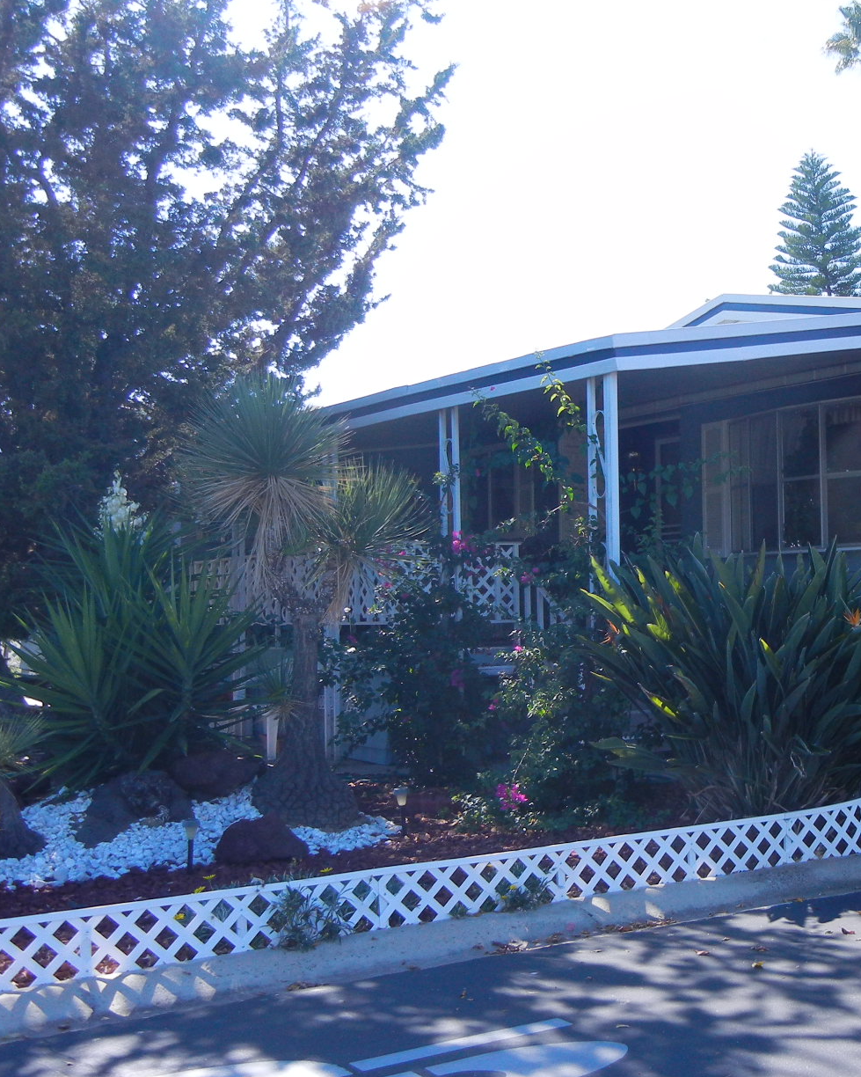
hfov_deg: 29.6
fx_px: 1561
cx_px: 765
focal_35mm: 49
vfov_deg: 38.0
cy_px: 529
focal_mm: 5.4
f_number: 3.5
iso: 160
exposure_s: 1/573
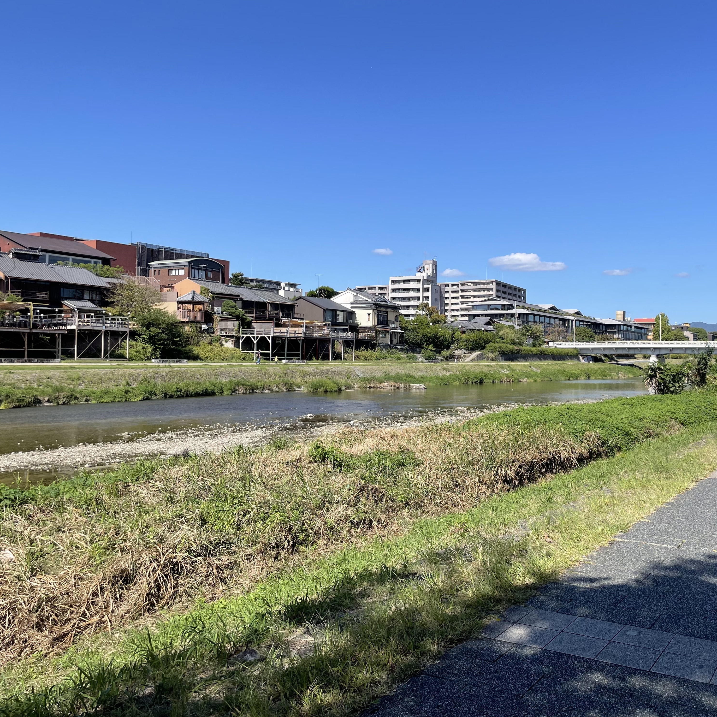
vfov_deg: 52.5
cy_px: 359
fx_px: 726
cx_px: 454
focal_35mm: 31
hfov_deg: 51.9
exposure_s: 1/3205
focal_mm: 4.2
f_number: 1.6
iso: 32
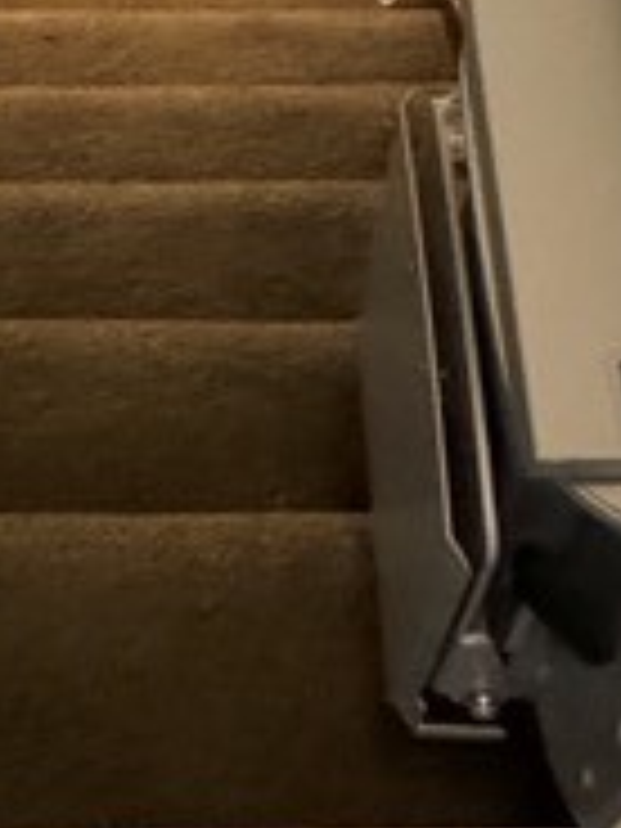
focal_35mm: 78
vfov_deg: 21.4
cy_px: -382
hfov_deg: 18.8
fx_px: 1866
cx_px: 158
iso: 1000
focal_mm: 2.22
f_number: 2.2
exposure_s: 1/40
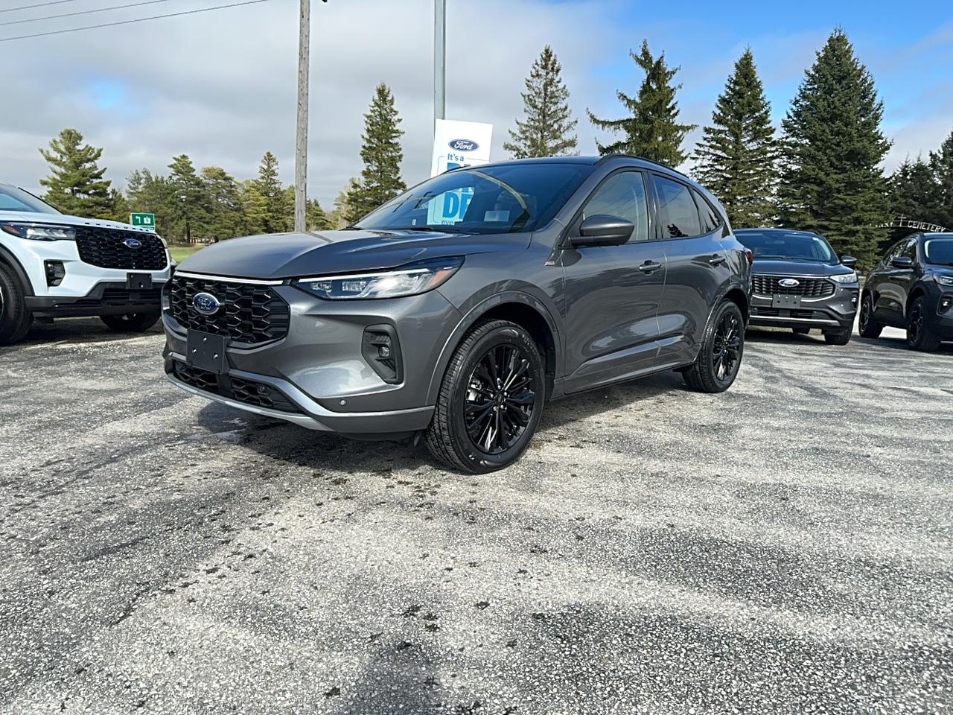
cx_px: 476
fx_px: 661
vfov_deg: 56.8
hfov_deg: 71.6
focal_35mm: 24
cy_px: 358
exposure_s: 1/3356
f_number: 1.78
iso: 64
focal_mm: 6.86
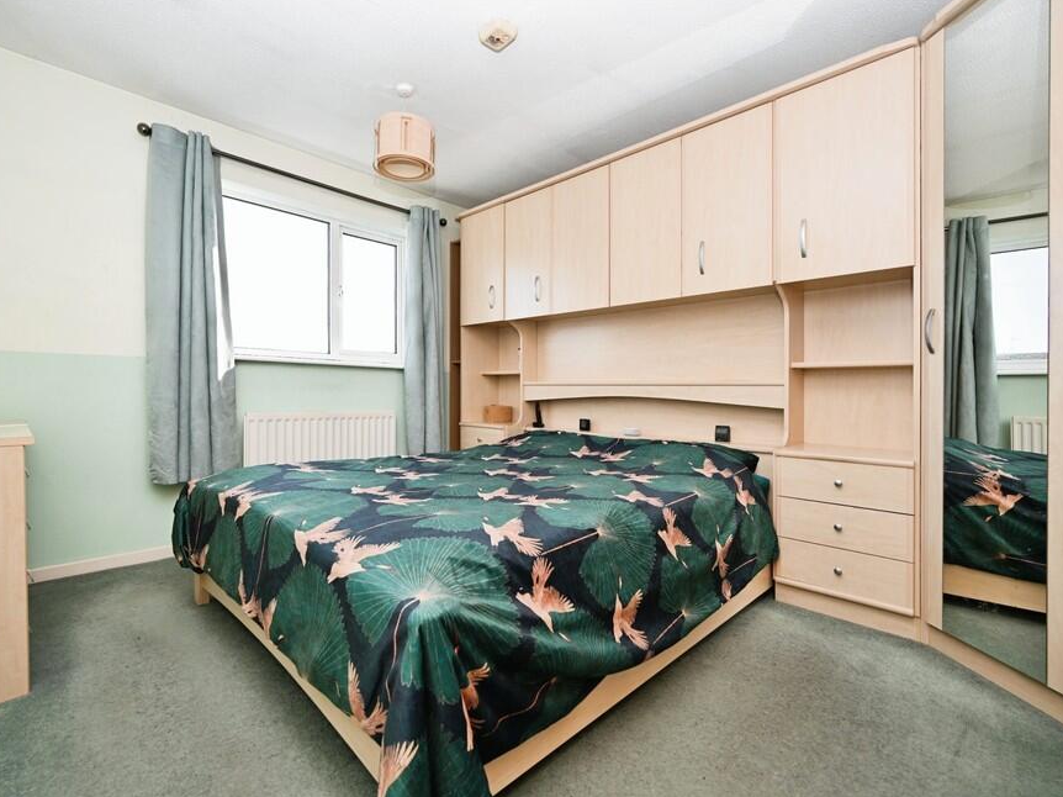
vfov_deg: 78.1
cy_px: 393
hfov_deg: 94.4
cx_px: 498
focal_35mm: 16
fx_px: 491
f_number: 4.5
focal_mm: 14
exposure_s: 1/80
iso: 100
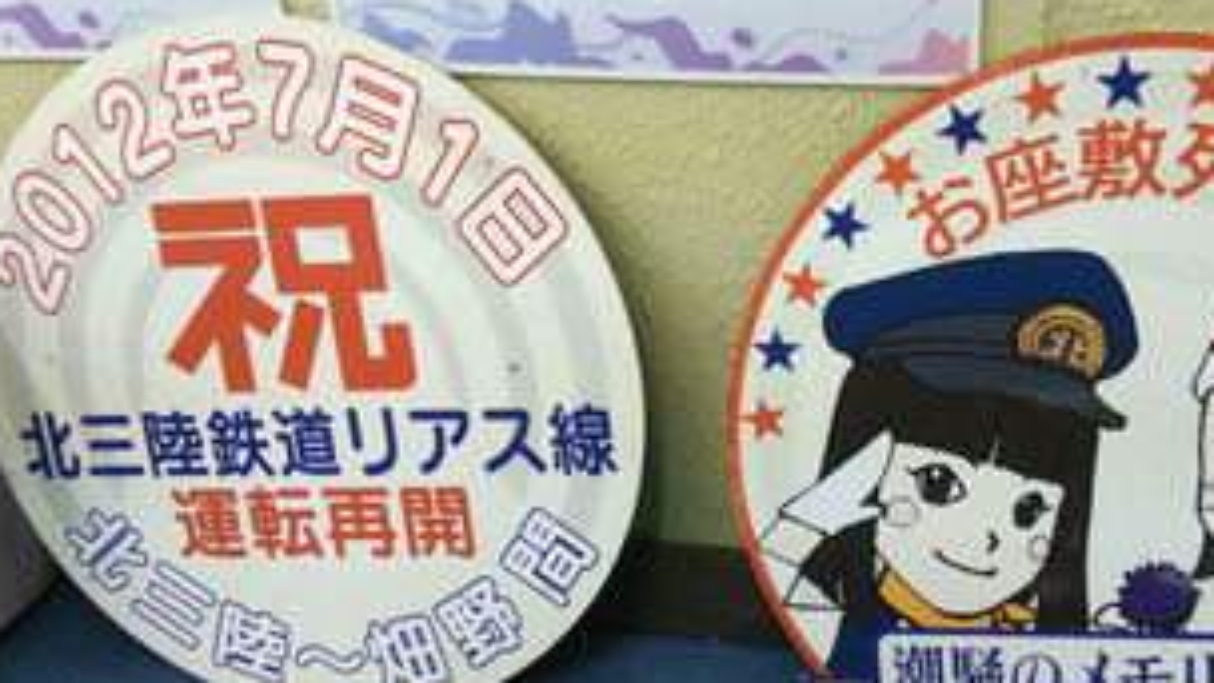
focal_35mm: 43
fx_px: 1384
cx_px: 751
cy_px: 308
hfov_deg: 47.0
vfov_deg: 27.7
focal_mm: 4.06
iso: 160
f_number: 1.94
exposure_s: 1/44
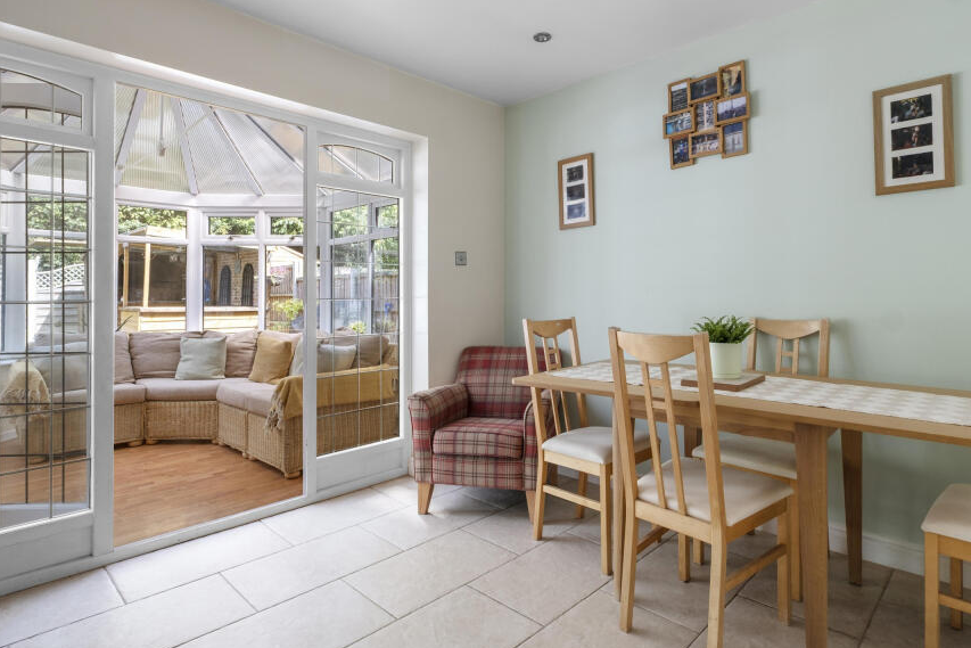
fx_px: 486
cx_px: 544
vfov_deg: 67.2
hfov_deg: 89.6
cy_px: 359
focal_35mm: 18
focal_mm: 10
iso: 160
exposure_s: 1.6
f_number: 8
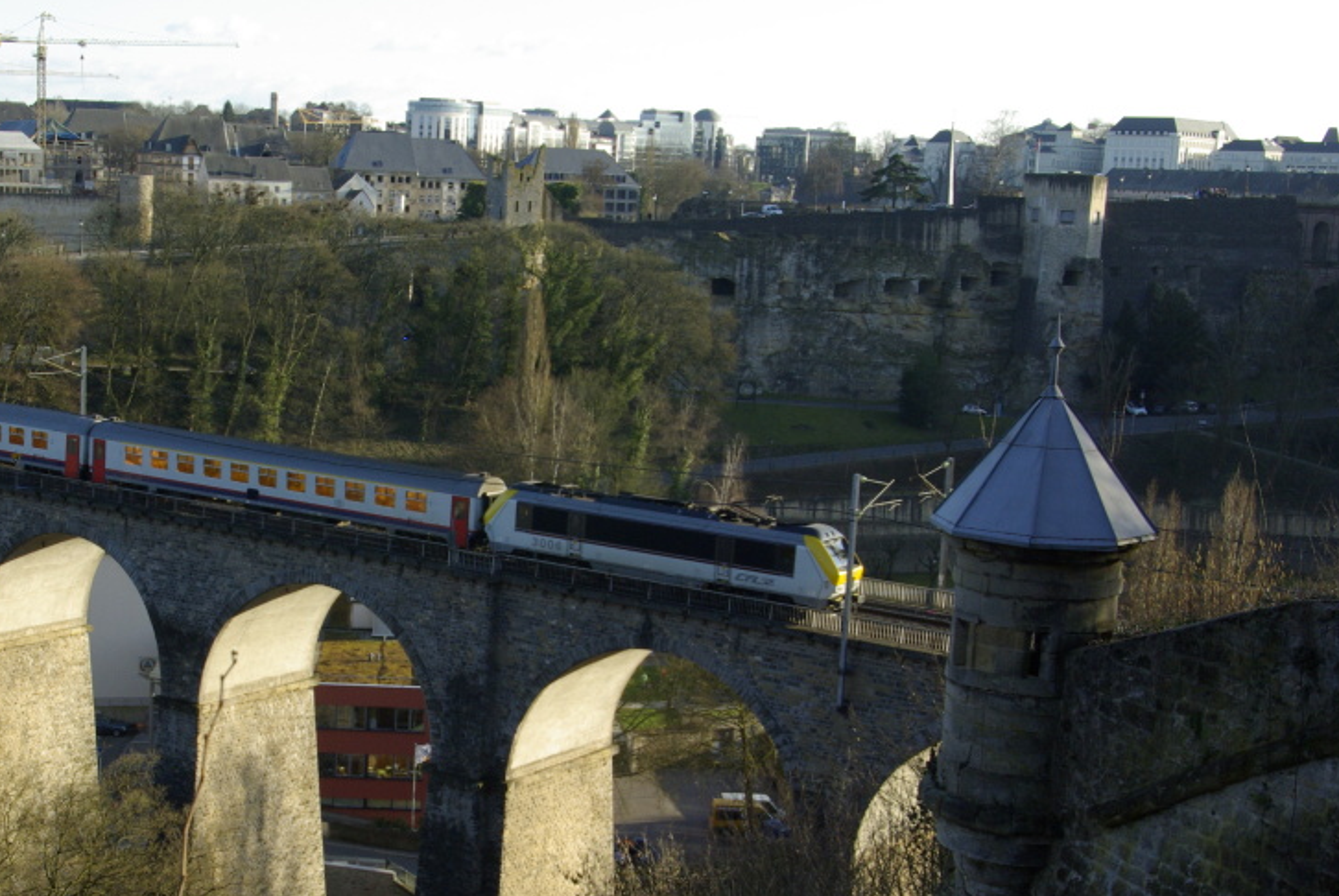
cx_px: 419
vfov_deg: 24.6
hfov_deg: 35.7
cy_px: 560
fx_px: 2048
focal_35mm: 55
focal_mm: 26
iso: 400
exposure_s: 1/125
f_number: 13
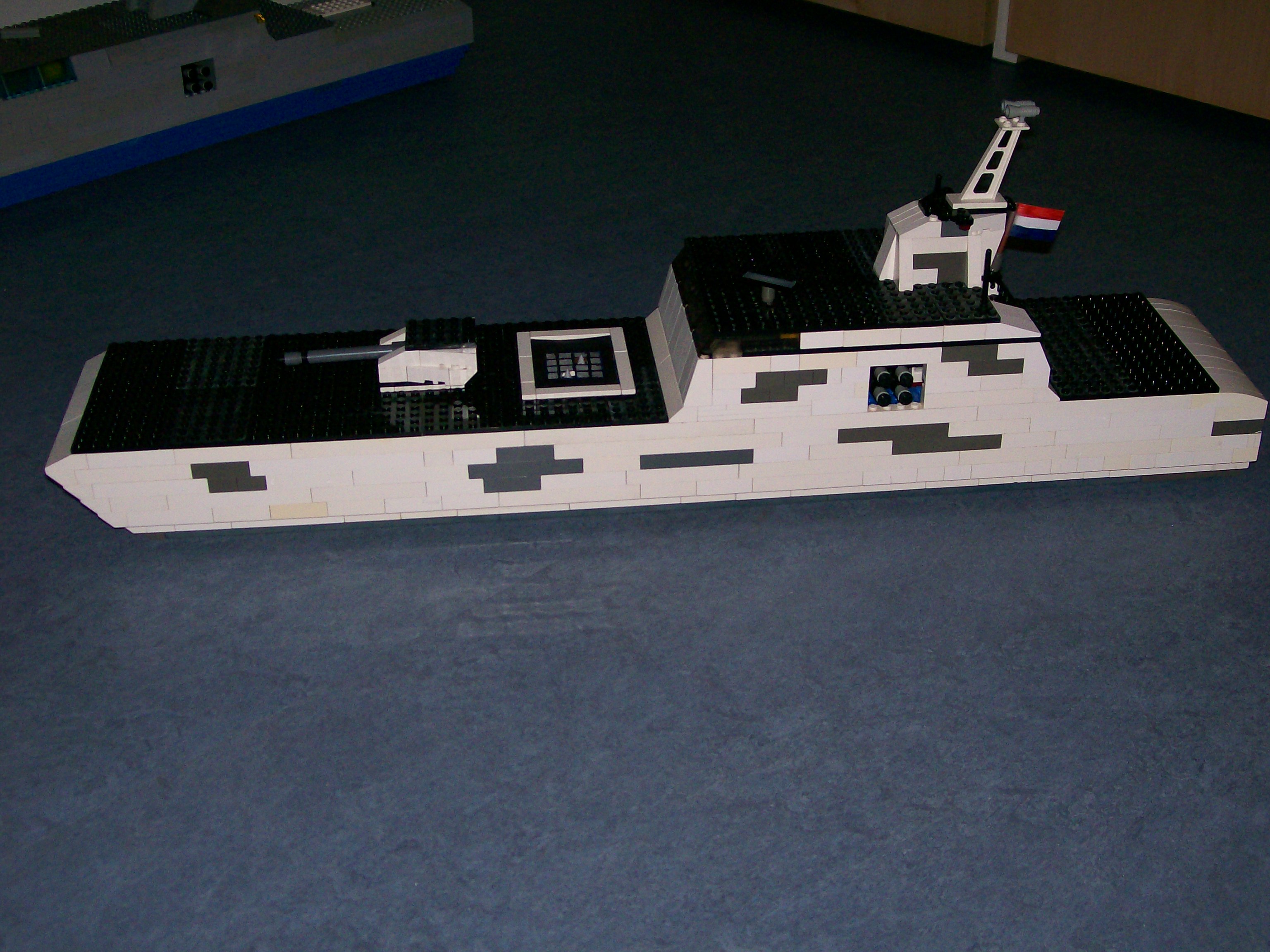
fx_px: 1651
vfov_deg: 32.2
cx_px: 635
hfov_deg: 42.1
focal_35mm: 45
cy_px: 476
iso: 140
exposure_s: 1/73.1
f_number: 3
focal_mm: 7.6
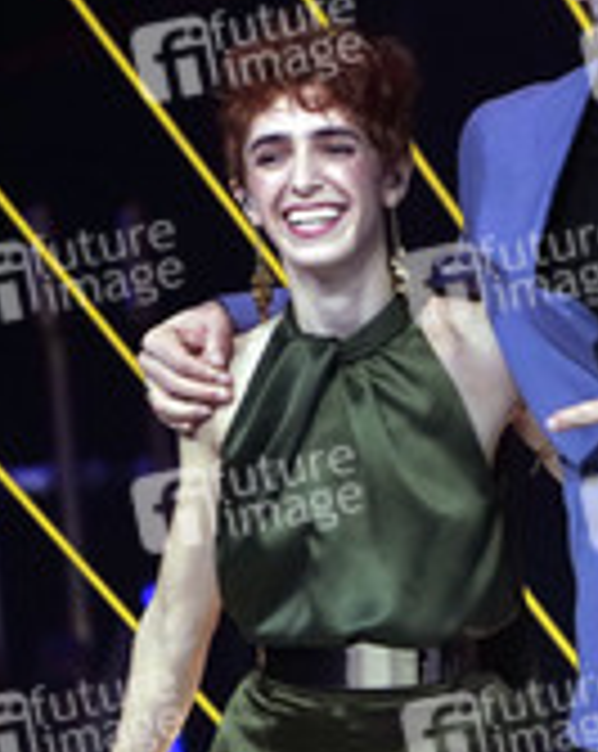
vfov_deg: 1.7
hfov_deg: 1.4
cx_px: 578
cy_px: 387
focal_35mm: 1109
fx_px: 24602
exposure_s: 1/160
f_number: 6.3
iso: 4000
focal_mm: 437
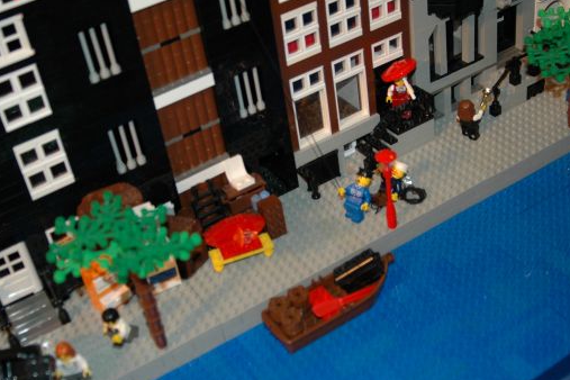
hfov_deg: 37.5
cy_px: 147
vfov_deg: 25.5
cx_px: 280
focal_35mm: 53
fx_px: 839
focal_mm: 28
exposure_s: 1/60
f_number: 3.3
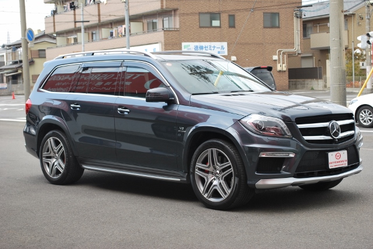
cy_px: 124
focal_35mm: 68
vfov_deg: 20.2
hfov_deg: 29.8
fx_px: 700
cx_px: 186
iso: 160
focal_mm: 45
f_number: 5.6
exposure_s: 1/125
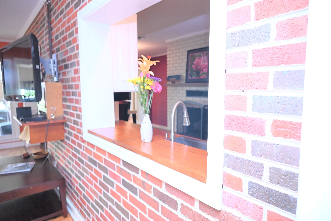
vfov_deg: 53.2
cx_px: 166
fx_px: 221
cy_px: 110
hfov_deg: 73.7
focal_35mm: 24
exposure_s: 1/125
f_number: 4
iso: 3200
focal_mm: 24
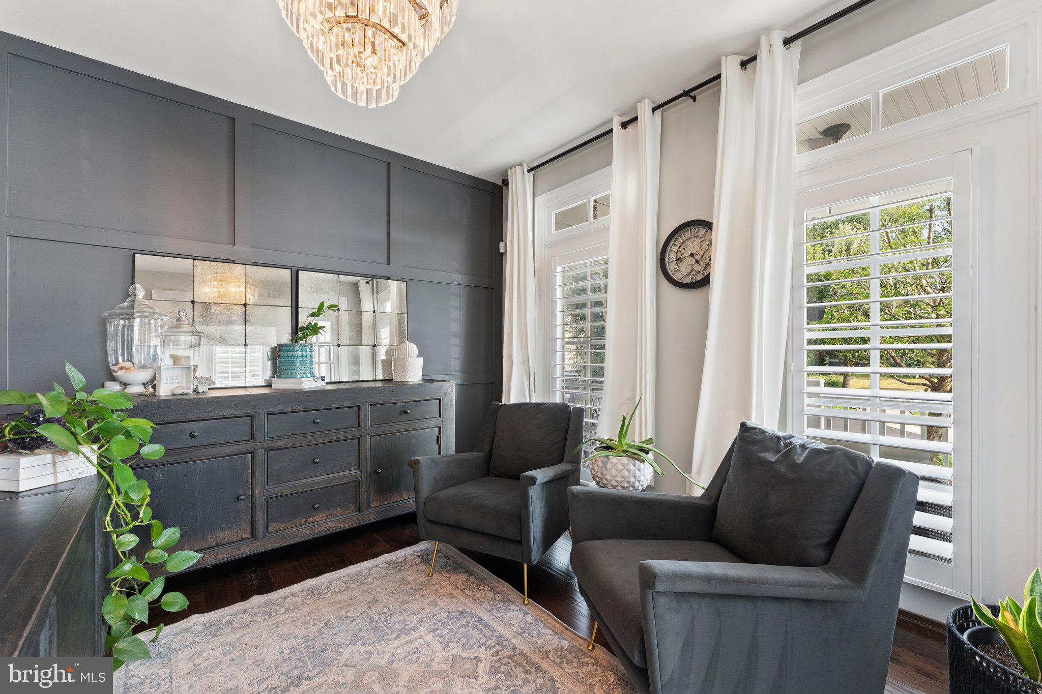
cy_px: 347
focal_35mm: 14
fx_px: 405
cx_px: 521
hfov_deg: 104.3
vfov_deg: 81.2
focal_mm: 14
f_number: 8
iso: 500
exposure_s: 1/4
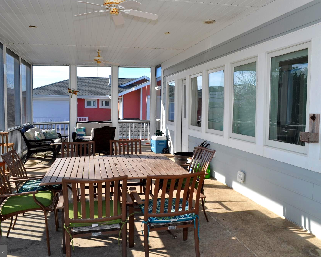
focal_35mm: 31
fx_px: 295
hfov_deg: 57.2
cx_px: 161
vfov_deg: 47.1
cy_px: 128
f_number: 9
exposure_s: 1/200
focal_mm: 18
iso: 200
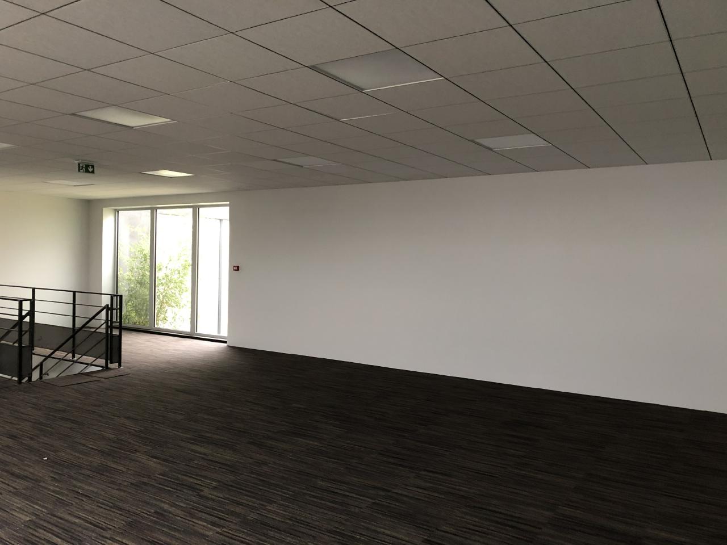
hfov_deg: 63.4
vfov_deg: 49.7
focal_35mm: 28
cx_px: 364
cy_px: 272
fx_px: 588
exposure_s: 1/11
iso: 100
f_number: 1.8
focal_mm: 3.99
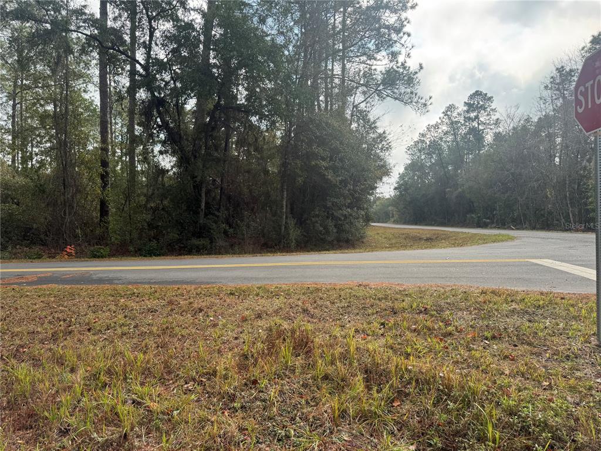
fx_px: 417
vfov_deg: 56.8
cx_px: 300
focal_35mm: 24
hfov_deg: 71.6
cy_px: 226
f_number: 1.78
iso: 80
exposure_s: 1/1524
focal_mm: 6.76
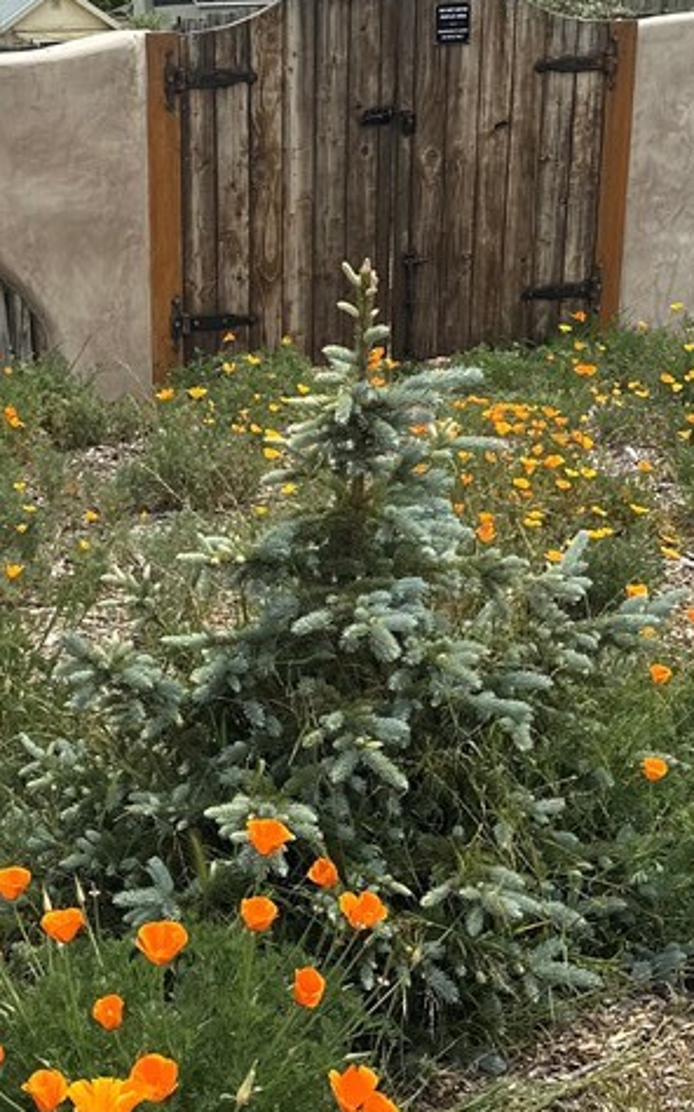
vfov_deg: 36.9
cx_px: 162
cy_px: 533
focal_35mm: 55
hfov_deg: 23.3
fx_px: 1665
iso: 80
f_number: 1.78
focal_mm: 6.86
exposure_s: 1/5263
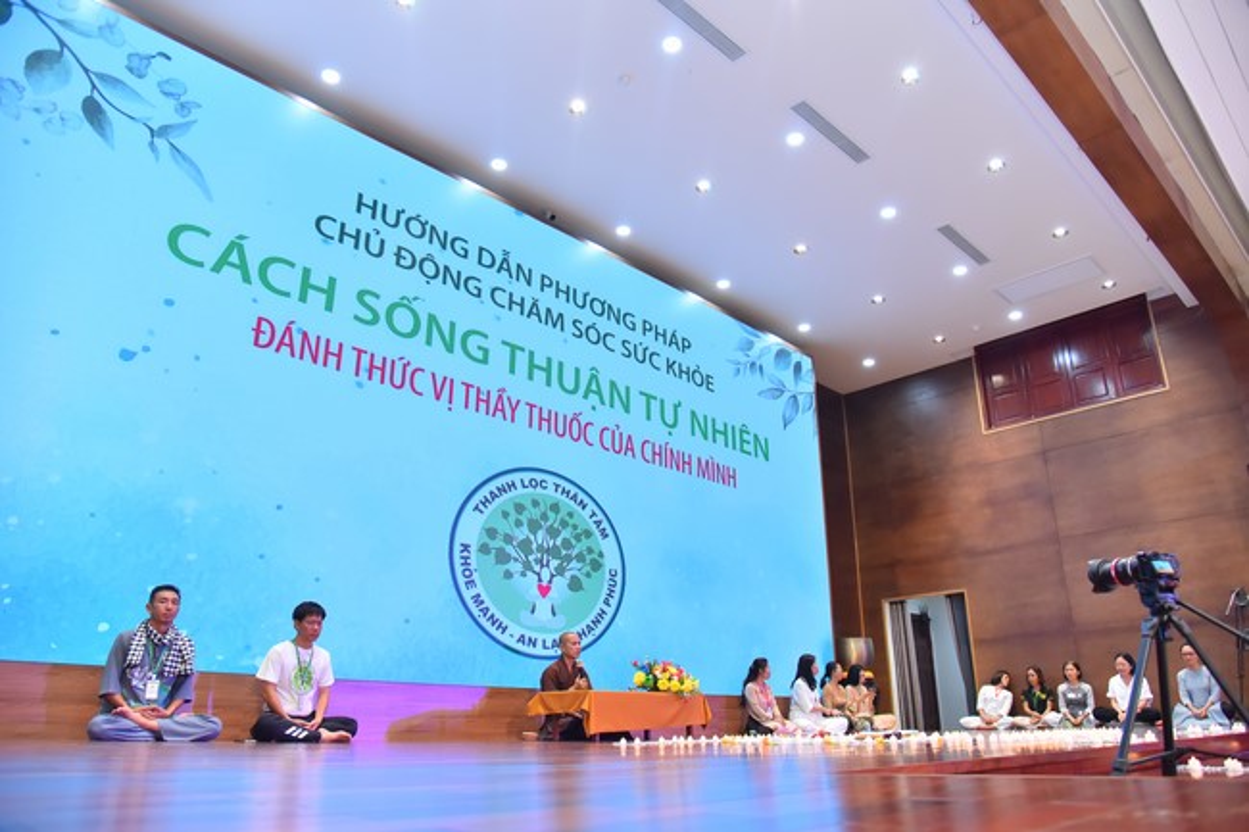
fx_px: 832
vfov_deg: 53.1
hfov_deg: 73.8
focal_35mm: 24
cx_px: 624
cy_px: 416
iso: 1600
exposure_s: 1/125
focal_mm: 24
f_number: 4.5
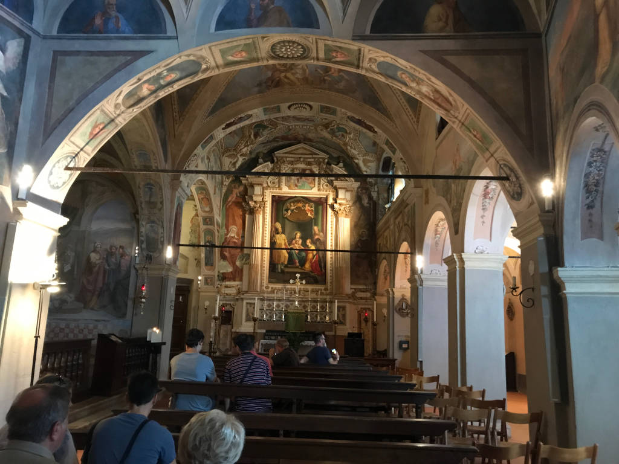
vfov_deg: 49.7
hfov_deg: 63.4
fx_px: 501
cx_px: 310
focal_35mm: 28
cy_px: 232
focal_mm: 3.99
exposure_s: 1/6
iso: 80
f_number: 1.8
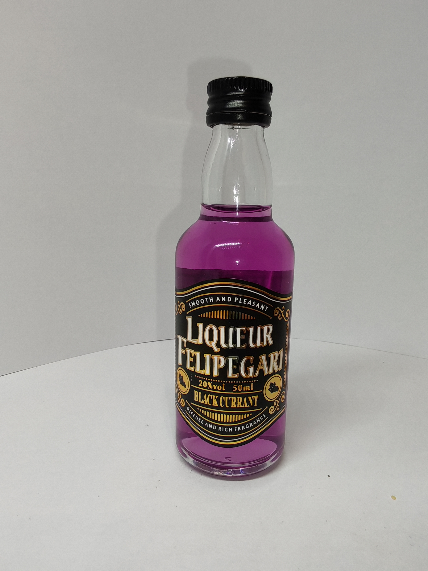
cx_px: 215
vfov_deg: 63.4
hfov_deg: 49.7
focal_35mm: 28
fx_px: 462
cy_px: 280
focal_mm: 1.96
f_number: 2.2
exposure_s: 1/100
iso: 64
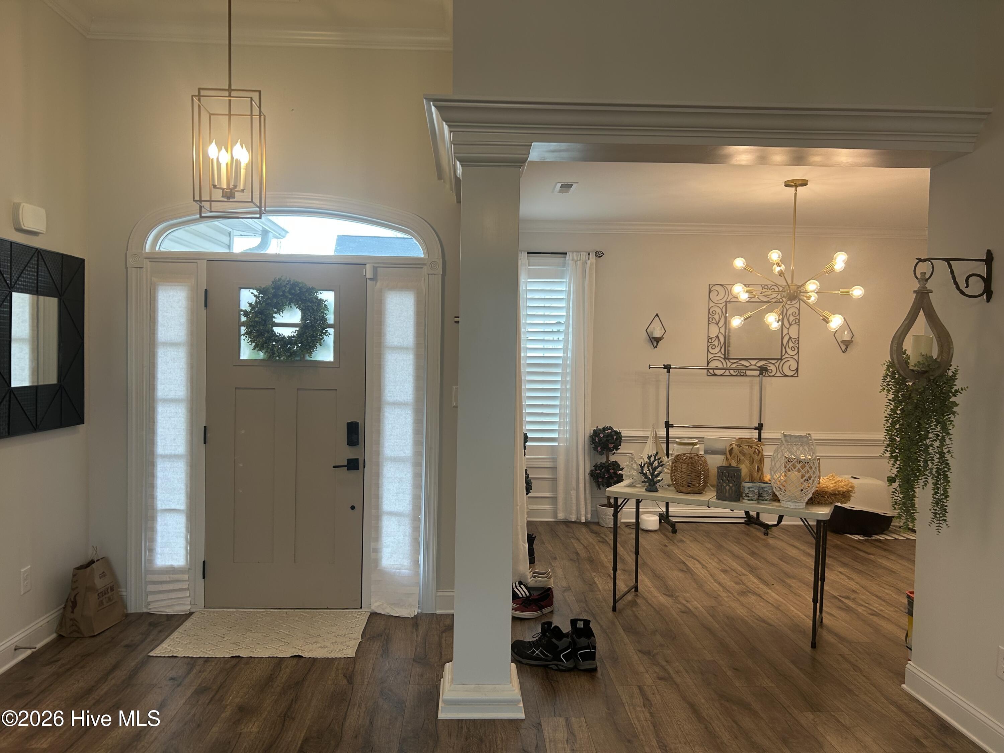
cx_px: 502
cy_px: 376
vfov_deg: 53.1
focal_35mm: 26
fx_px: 754
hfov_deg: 67.3
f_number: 1.5
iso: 64
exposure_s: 1/120
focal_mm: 5.7
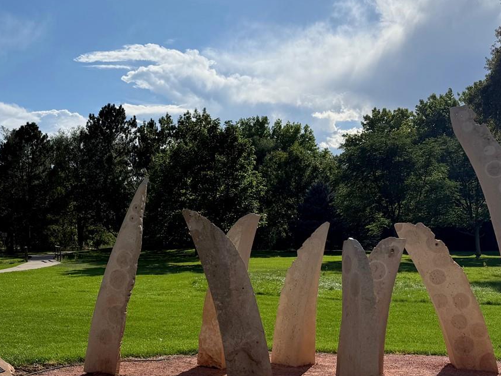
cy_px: 208
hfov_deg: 41.0
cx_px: 135
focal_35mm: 45
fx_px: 651
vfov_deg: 32.2
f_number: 1.78
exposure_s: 1/8130
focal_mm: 6.76
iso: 80
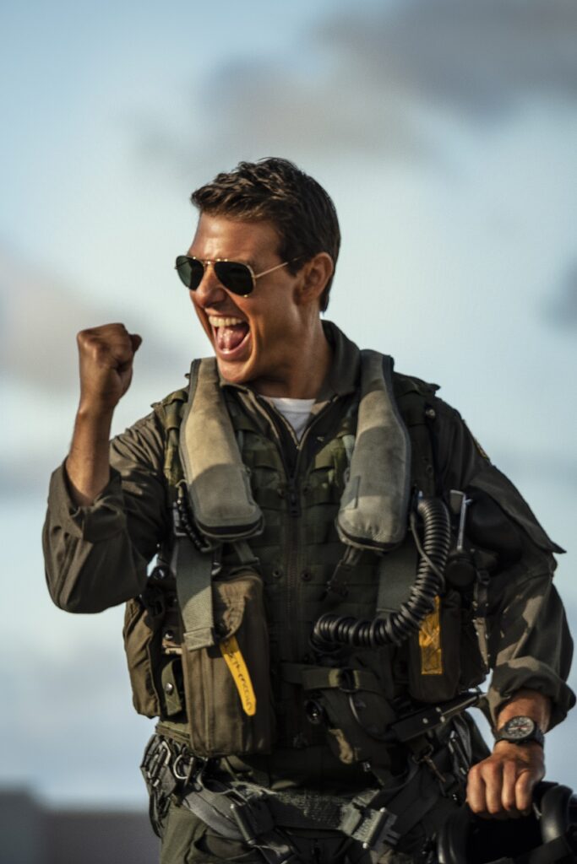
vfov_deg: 5.3
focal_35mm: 392
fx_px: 9420
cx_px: 288
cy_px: 432
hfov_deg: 3.5
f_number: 5
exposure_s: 1/640
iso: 200
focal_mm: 261.2
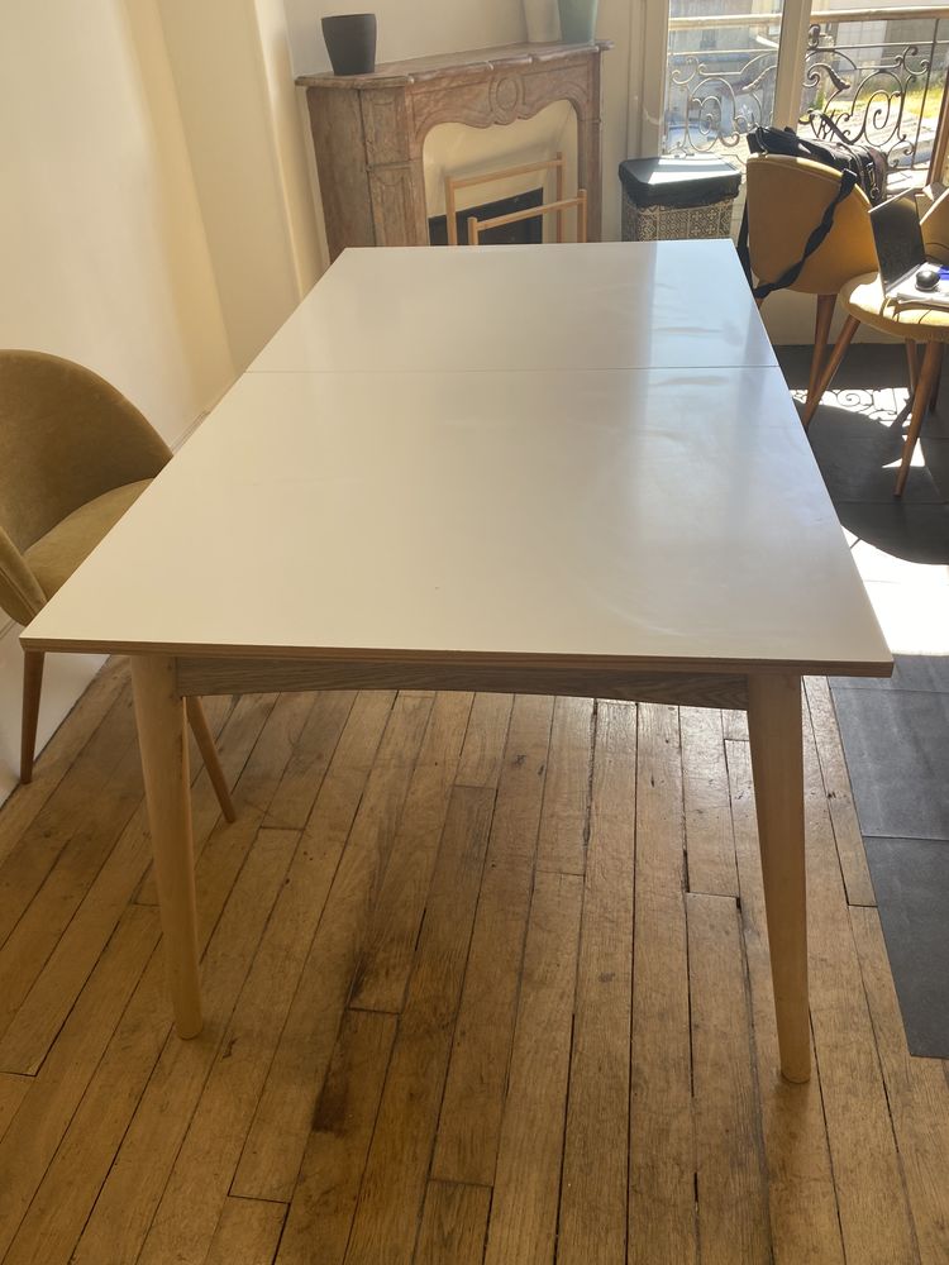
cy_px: 632
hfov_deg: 53.1
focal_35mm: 26
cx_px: 474
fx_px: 950
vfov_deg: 67.3
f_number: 1.8
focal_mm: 4.25
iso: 32
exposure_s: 1/139
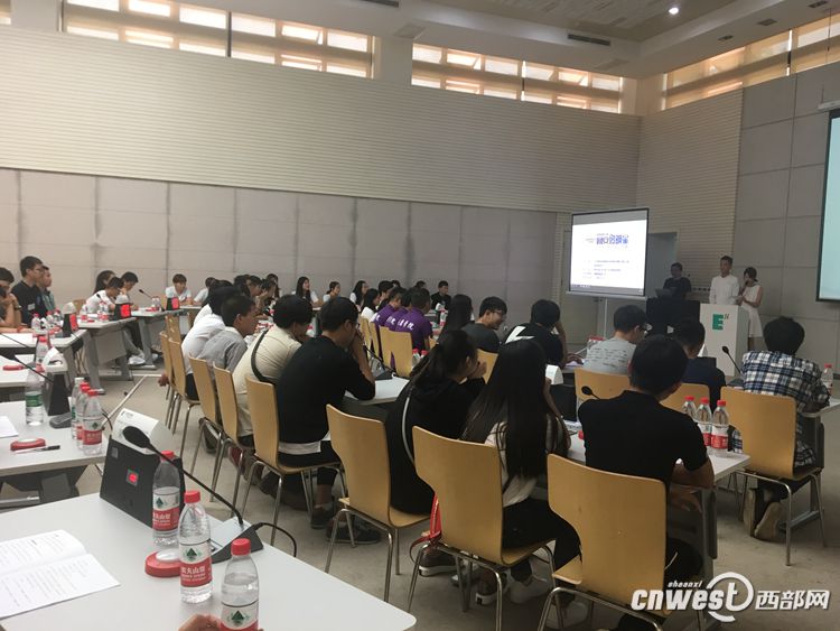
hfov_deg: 61.6
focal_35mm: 29
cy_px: 316
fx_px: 704
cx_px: 420
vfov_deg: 48.3
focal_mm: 4.15
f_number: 2.2
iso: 64
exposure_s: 1/33
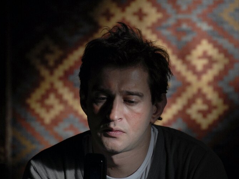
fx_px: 2245
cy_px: 90
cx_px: 119
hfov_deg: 6.1
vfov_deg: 4.6
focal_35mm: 325
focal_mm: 200
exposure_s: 1/50
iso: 500
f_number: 5.6
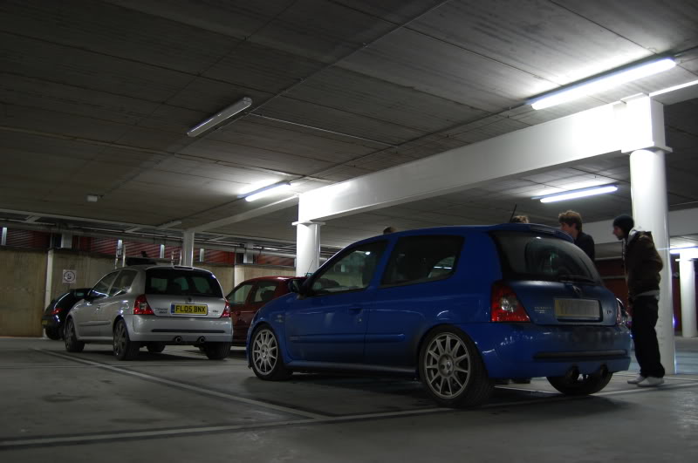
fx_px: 639
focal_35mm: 33
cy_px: 232
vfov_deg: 39.9
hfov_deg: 57.3
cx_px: 349
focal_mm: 22
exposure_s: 1/2.5
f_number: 3.8
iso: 200
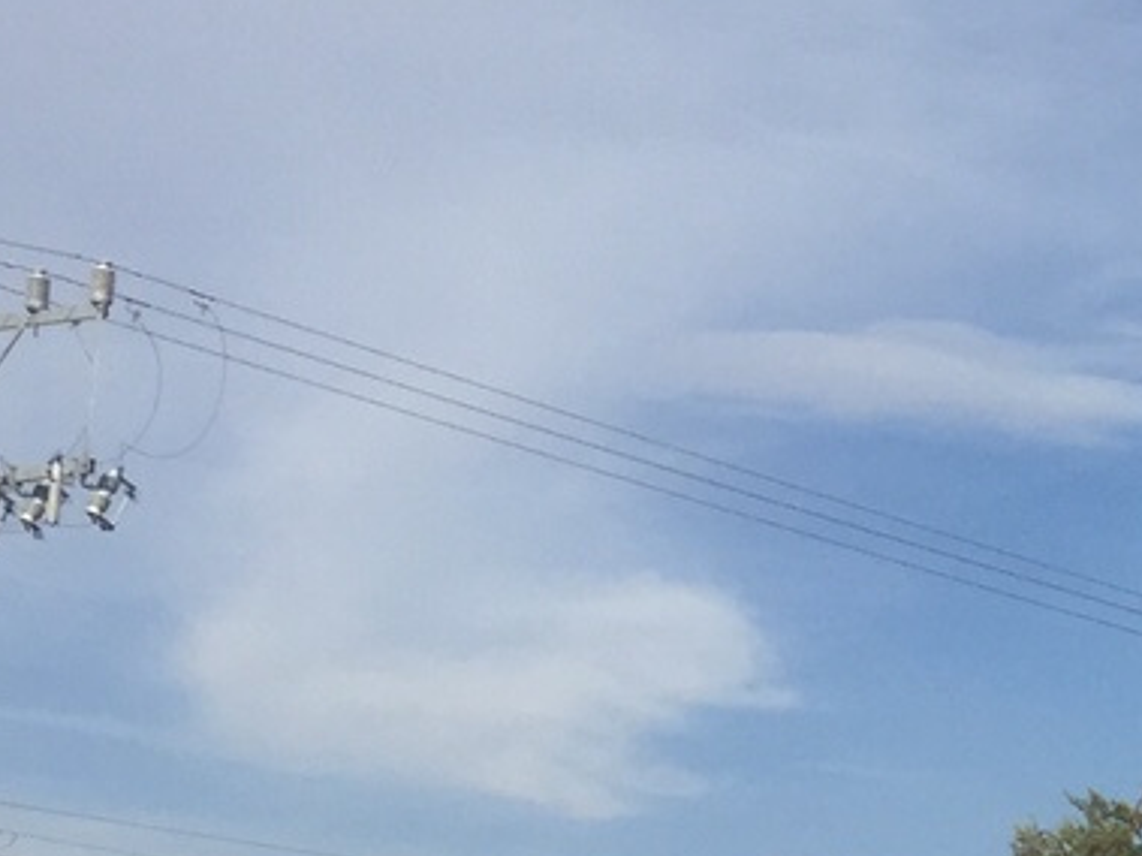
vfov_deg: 11.5
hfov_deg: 13.5
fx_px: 4123
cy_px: 1130
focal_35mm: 125
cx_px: 2275
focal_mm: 4.15
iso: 32
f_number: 2.2
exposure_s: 1/2198
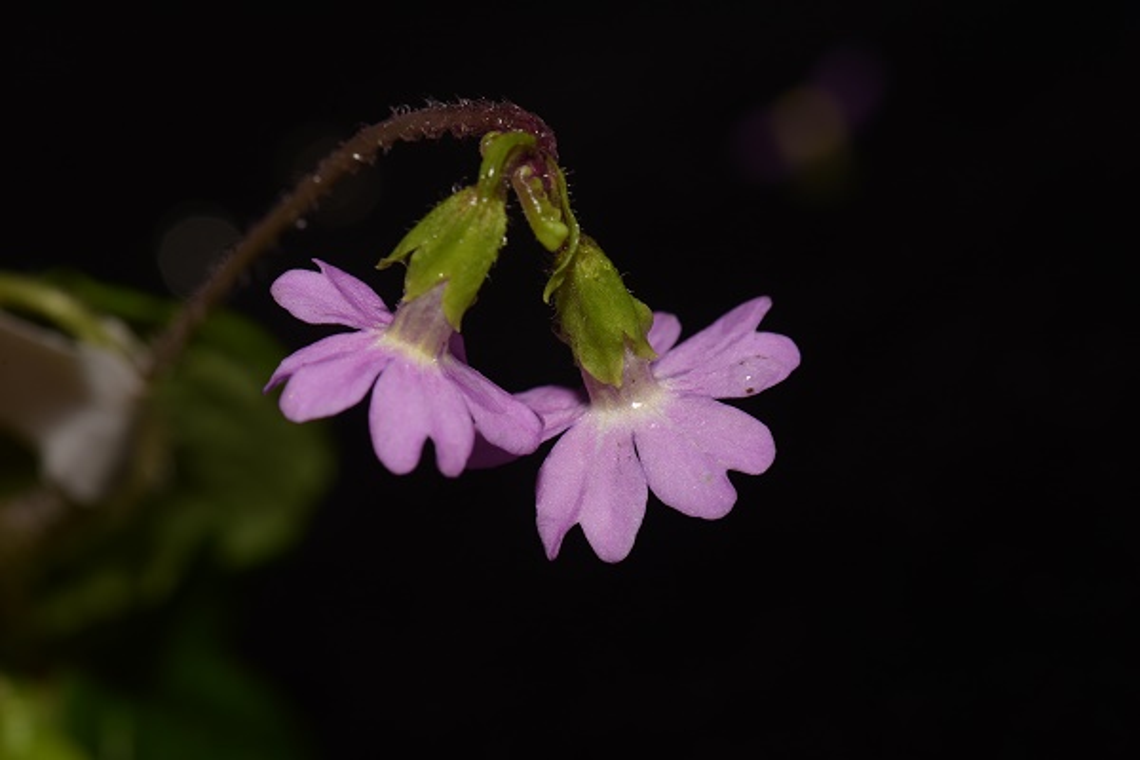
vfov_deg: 13.0
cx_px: 570
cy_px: 380
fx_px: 3325
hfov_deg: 19.5
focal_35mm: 105
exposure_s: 1/125
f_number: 16
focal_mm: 105
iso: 125
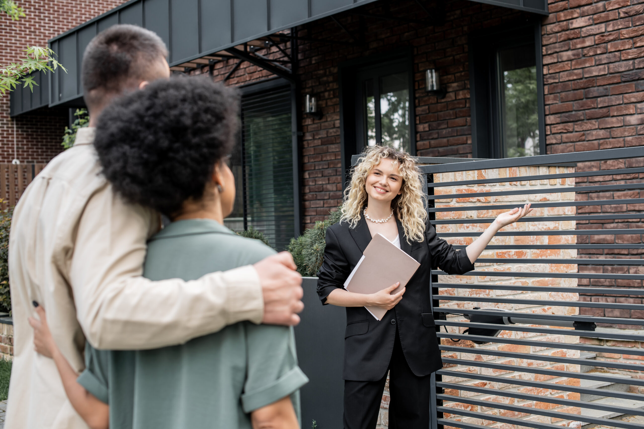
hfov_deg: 39.6
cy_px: 214
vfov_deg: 27.0
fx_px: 894
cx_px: 322
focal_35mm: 50
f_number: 4
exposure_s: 1/160
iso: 100
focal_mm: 50
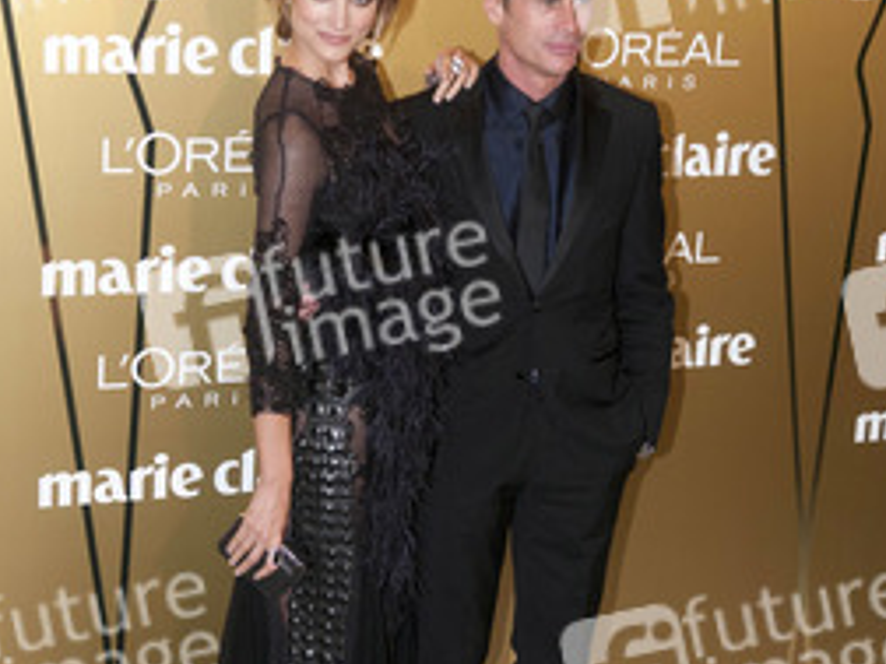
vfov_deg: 18.8
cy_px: 481
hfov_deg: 25.0
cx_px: 424
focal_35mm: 78
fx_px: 1996
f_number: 3.5
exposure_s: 1/400
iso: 800
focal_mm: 34
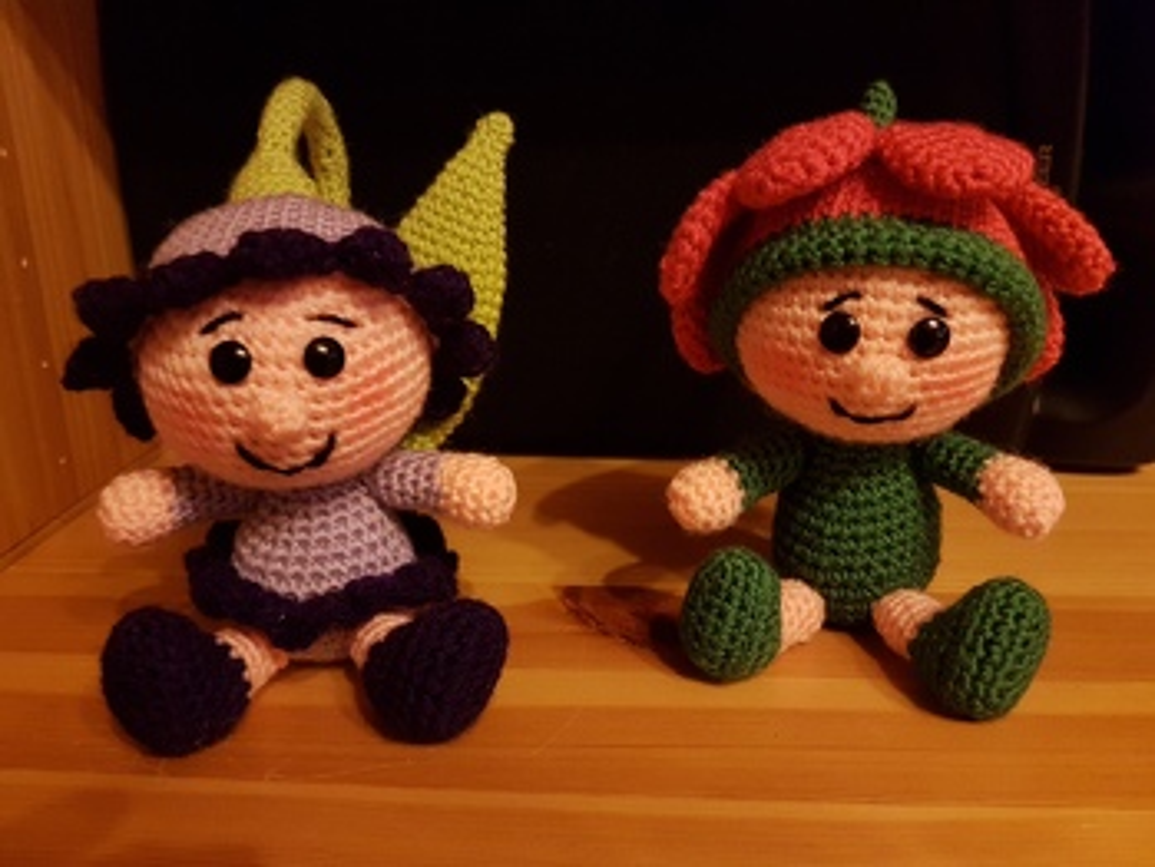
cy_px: 434
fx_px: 868
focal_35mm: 26
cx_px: 578
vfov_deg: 53.1
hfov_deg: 67.3
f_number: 1.7
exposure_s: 1/10
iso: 200
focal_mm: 4.2
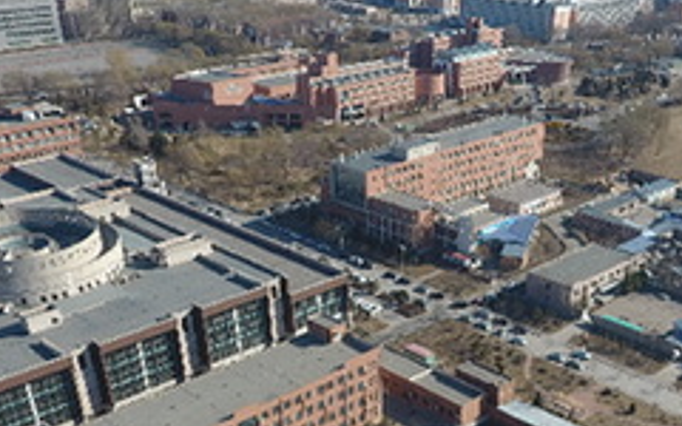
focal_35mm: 47
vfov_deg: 25.4
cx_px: 436
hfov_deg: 42.2
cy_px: 473
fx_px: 874
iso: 100
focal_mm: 3.61
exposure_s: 1/636
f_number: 2.8
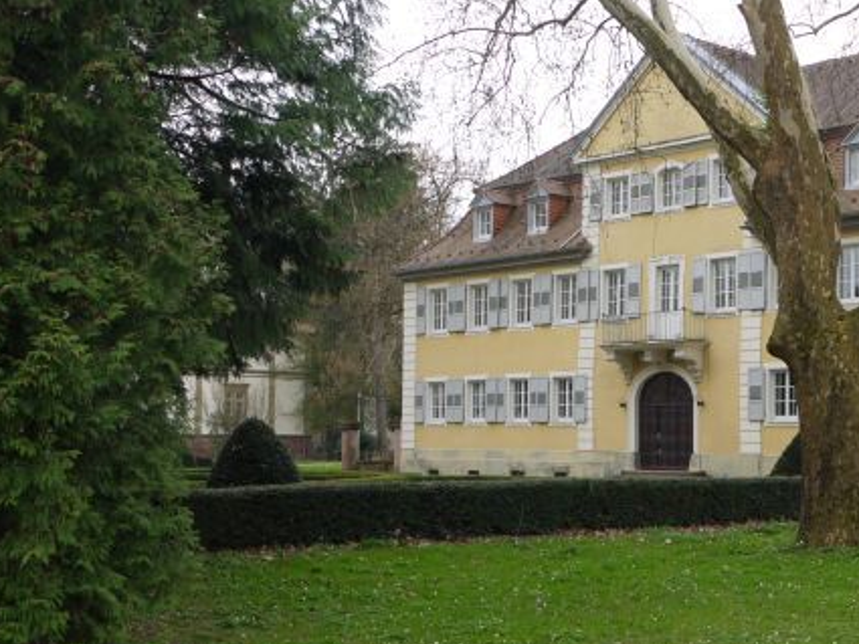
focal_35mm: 64
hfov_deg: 29.3
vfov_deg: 22.9
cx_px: 730
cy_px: 375
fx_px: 1589
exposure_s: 1/160
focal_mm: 17
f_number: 5
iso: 100
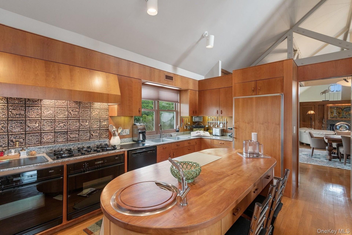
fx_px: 156
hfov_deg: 96.7
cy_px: 118
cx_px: 176
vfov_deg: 73.7
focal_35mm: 16
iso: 400
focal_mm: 16
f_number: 8
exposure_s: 1/13
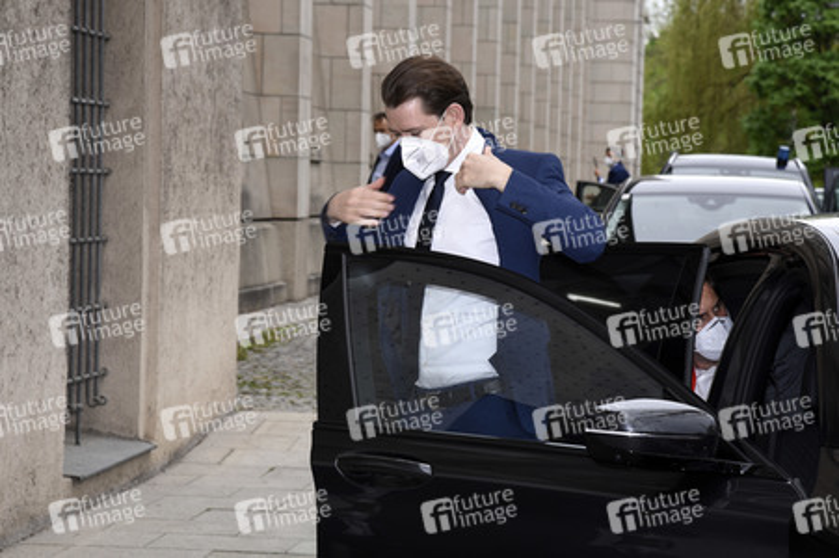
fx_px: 2795
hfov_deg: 17.1
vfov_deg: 11.4
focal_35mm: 120
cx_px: 420
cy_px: 279
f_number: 10
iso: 320
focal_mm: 120
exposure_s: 1/160
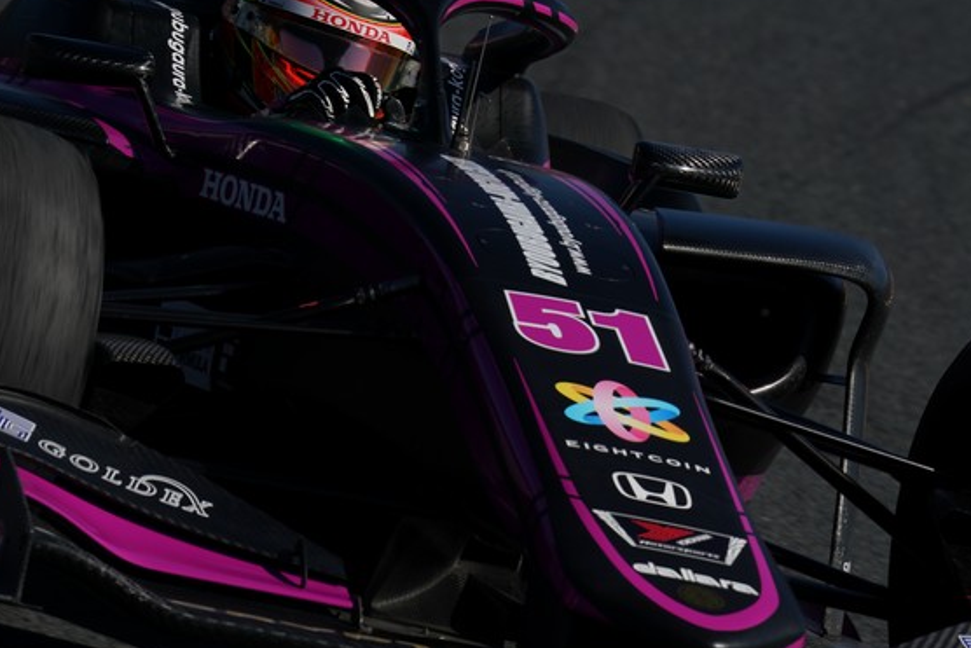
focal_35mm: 777
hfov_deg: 2.7
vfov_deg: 1.8
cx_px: 409
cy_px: 309
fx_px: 20962
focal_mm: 600
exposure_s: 1/800
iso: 200
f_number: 13
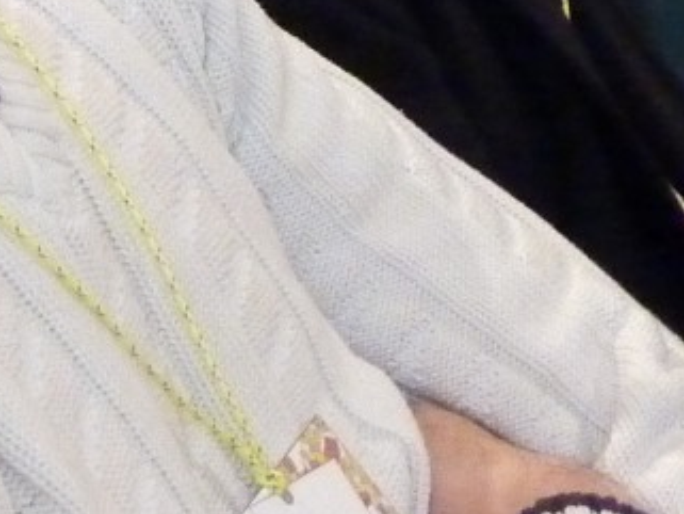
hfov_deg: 8.5
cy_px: -565
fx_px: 4606
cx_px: 175
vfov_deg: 6.2
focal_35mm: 233
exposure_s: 1/13
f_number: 3.8
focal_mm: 8.5
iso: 800
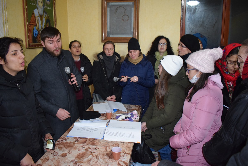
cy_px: 83
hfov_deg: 67.4
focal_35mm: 27
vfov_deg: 47.9
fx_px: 186
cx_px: 124
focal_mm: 18
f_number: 3.5
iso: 2500
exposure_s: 1/60
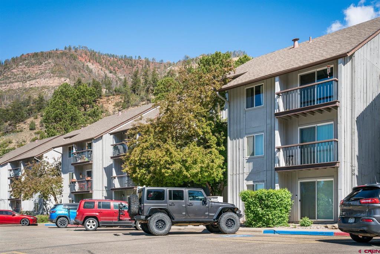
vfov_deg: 38.9
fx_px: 359
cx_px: 190
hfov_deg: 55.8
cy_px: 127
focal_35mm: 34
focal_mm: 34
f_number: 8
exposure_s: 1/200
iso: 100
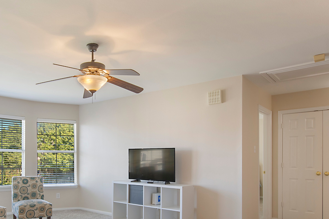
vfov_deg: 43.9
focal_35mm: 29
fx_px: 265
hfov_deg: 62.1
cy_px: 156
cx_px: 110
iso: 100
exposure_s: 1/50
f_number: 11
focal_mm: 10
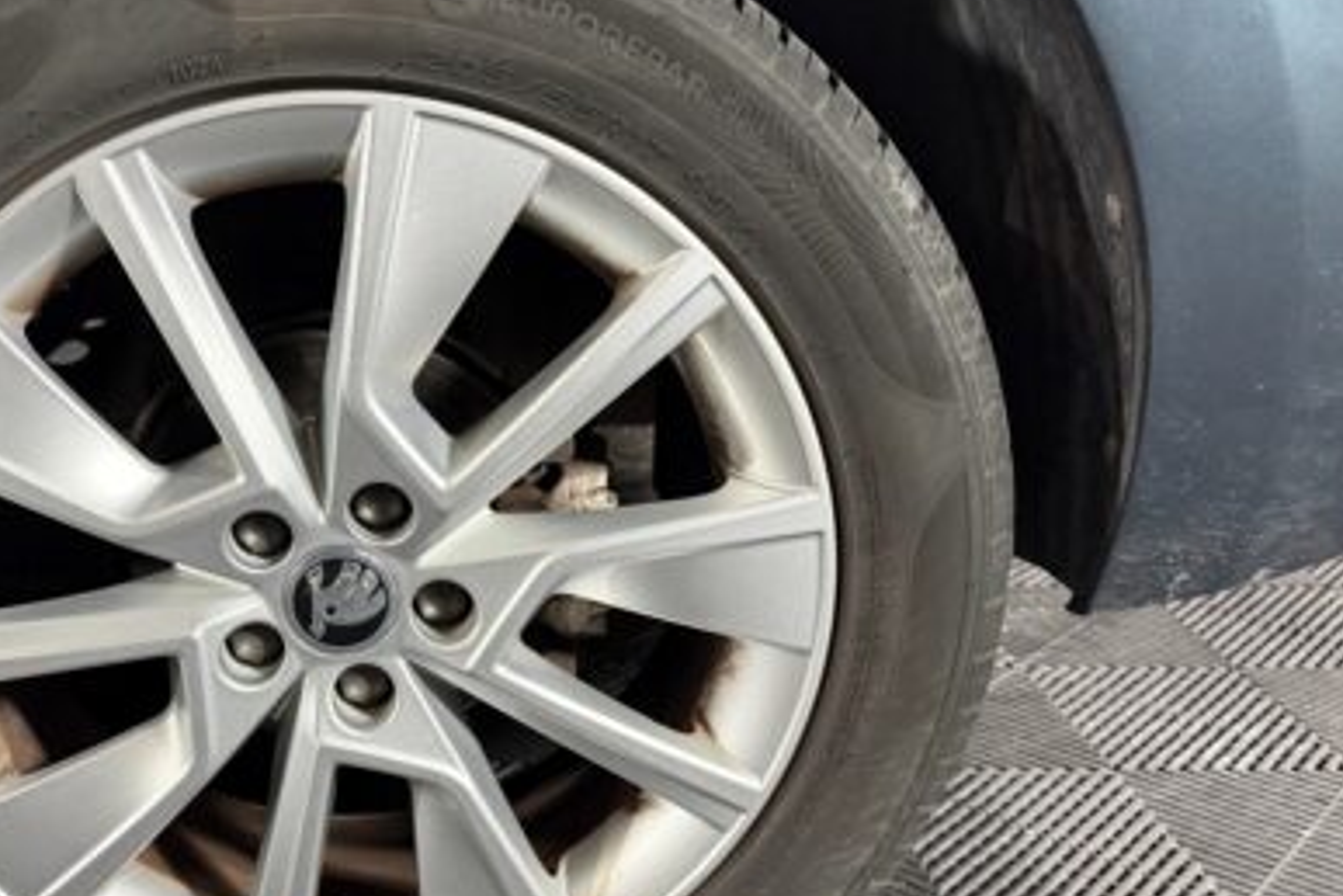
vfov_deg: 33.3
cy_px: 530
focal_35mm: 40
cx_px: 396
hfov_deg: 47.3
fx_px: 1492
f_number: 1.78
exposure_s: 1/50
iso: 500
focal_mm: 6.76
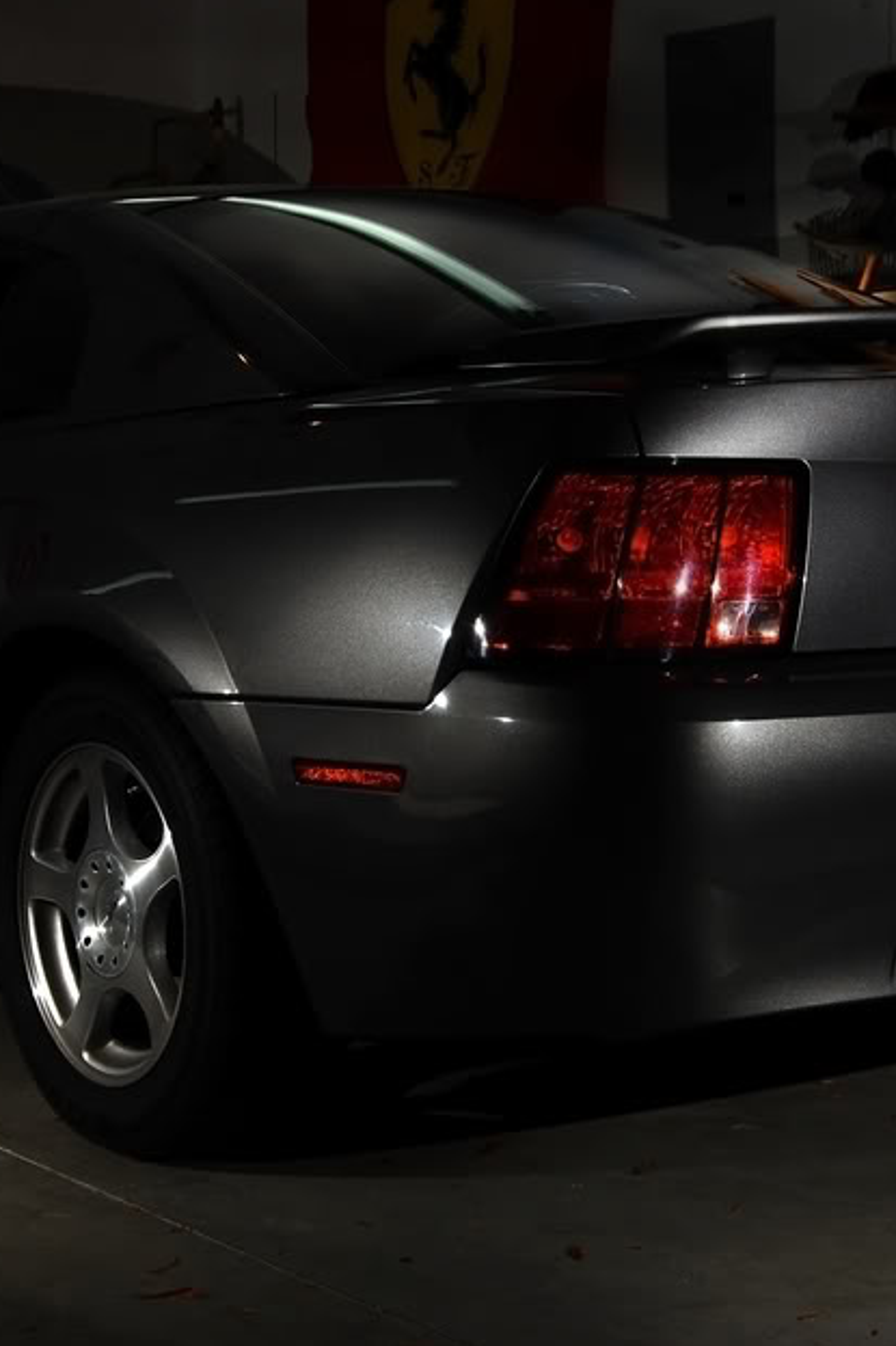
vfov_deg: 27.3
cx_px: 467
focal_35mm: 74
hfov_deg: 18.4
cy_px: 610
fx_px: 2764
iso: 100
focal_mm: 30
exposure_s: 1/160
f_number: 8
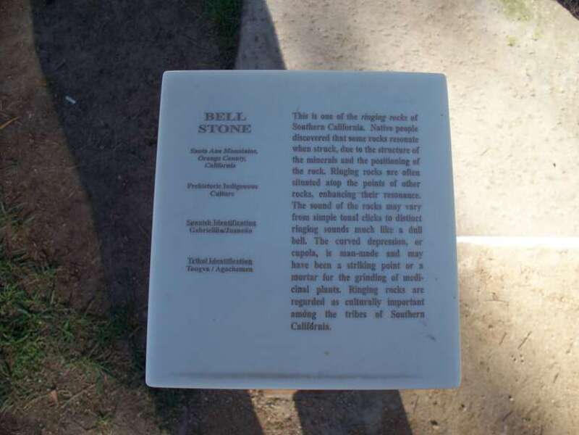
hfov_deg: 51.4
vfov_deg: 39.7
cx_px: 290
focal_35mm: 36
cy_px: 218
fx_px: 602
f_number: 2.8
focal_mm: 7.54
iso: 64
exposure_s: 1/250
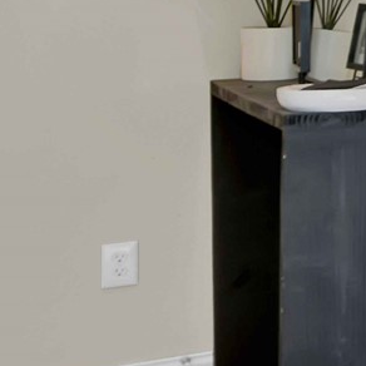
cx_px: 1241
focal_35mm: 101
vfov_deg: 16.9
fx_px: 1208
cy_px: 19
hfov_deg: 9.9
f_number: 8
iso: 100
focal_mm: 16
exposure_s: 1/25
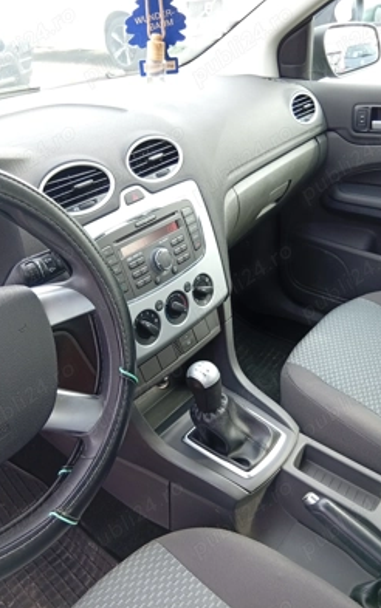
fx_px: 481
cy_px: 306
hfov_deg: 43.2
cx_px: 187
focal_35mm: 29
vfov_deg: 64.6
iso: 84
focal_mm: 3.84
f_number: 1.8
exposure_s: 1/100
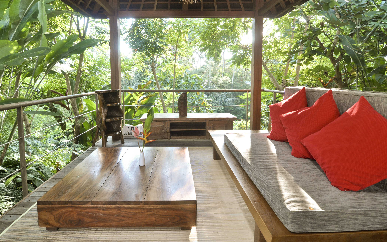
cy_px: 109
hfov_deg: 92.6
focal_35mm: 18
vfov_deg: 66.2
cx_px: 187
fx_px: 185
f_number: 5.6
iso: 200
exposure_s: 1/25
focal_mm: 11
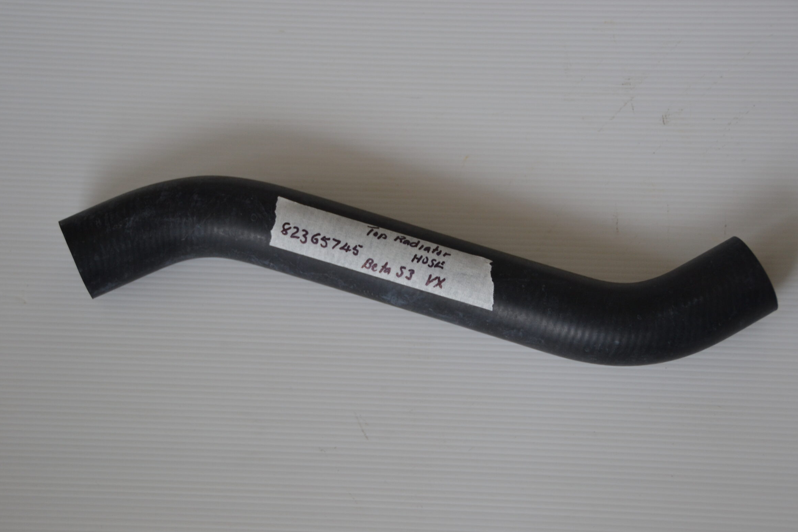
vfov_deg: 16.7
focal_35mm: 82
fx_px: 1818
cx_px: 395
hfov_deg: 24.8
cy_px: 280
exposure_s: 1/60
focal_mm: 50
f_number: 4.8
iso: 400
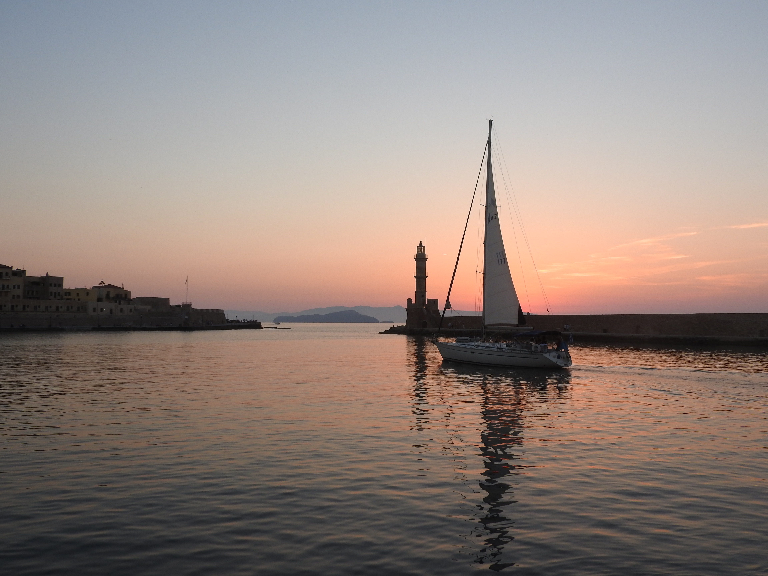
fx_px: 666
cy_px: 288
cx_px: 384
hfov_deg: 60.0
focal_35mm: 30
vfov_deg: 46.8
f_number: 3.5
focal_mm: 5.4
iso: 100
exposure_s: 1/160
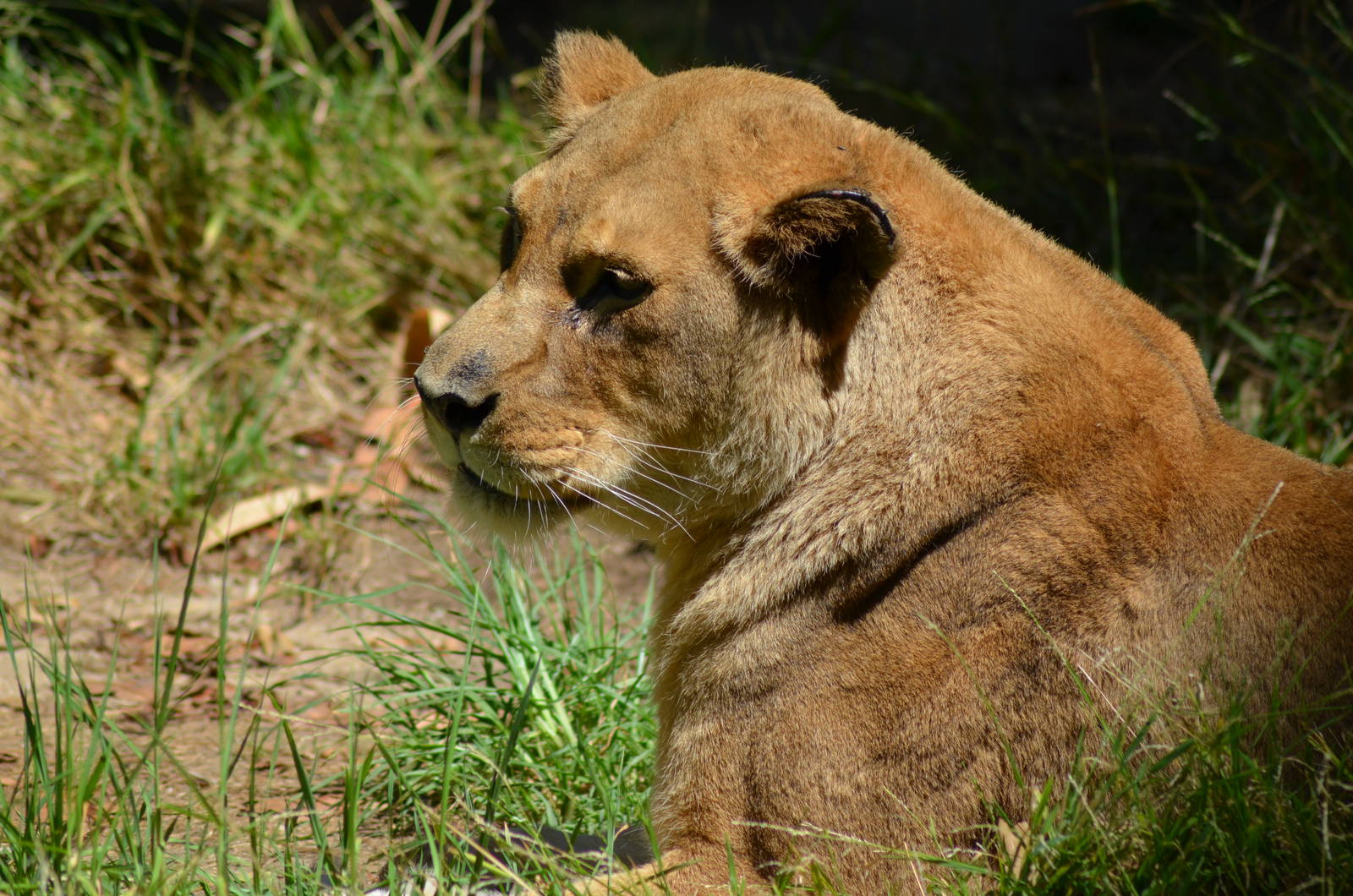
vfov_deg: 3.8
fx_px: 13503
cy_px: 448
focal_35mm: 360
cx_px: 676
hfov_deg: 5.7
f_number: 5.6
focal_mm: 240
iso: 400
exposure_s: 1/2000
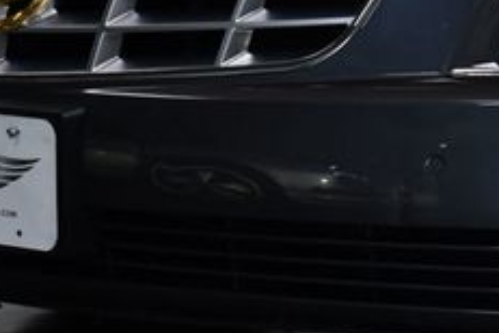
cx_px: 611
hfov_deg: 7.7
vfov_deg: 5.2
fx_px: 3687
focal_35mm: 266
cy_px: 26
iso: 450
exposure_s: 1/250
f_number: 5.3
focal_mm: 48
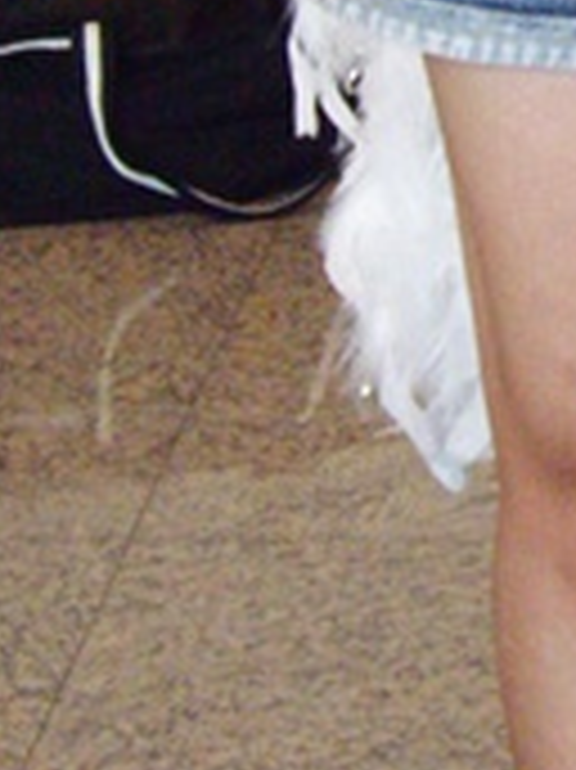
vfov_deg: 8.9
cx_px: 1184
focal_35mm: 215
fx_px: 4776
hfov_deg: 6.7
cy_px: -567
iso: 400
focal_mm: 9.6
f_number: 3.1
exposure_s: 1/50
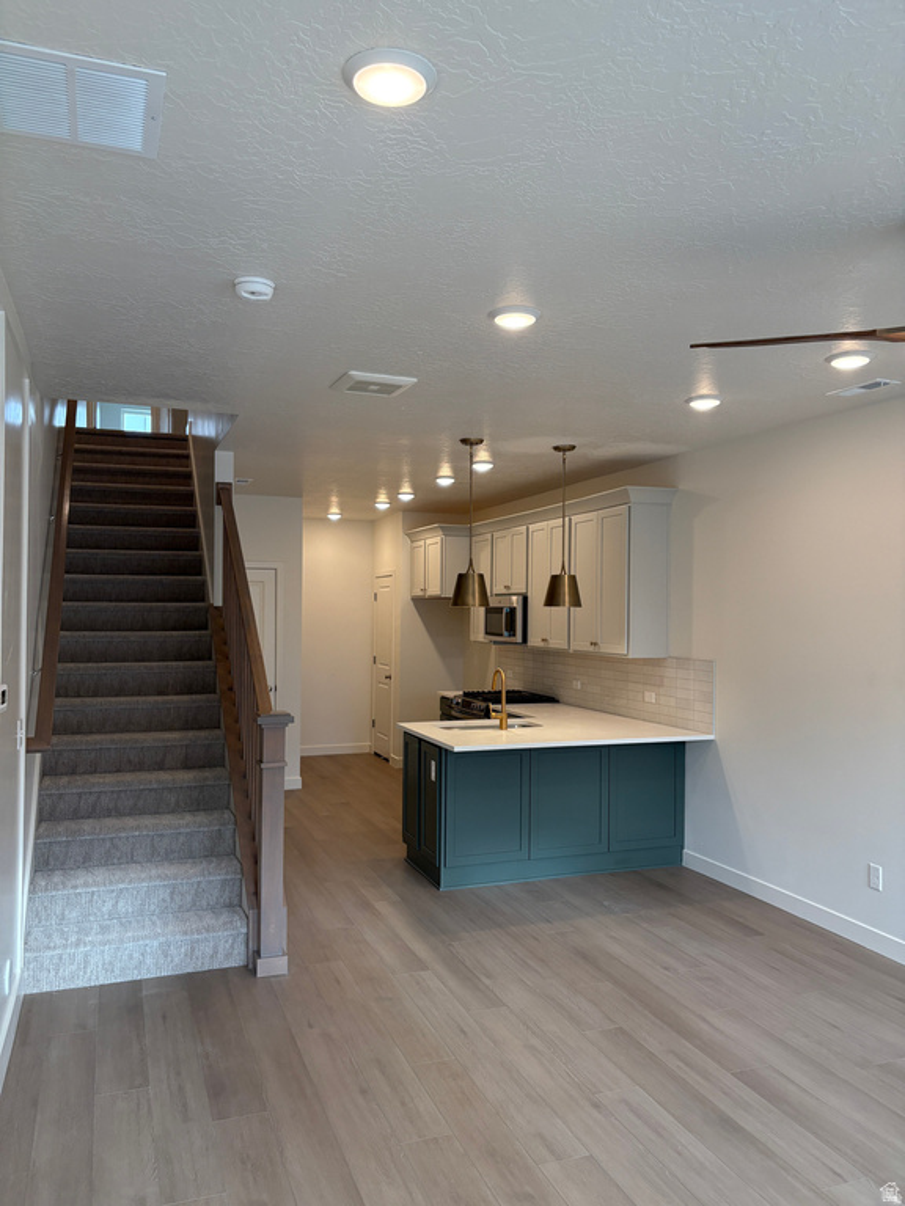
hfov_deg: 53.1
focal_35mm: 26
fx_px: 906
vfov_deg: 67.3
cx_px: 452
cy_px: 603
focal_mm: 5.96
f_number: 1.6
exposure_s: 1/206
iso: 125
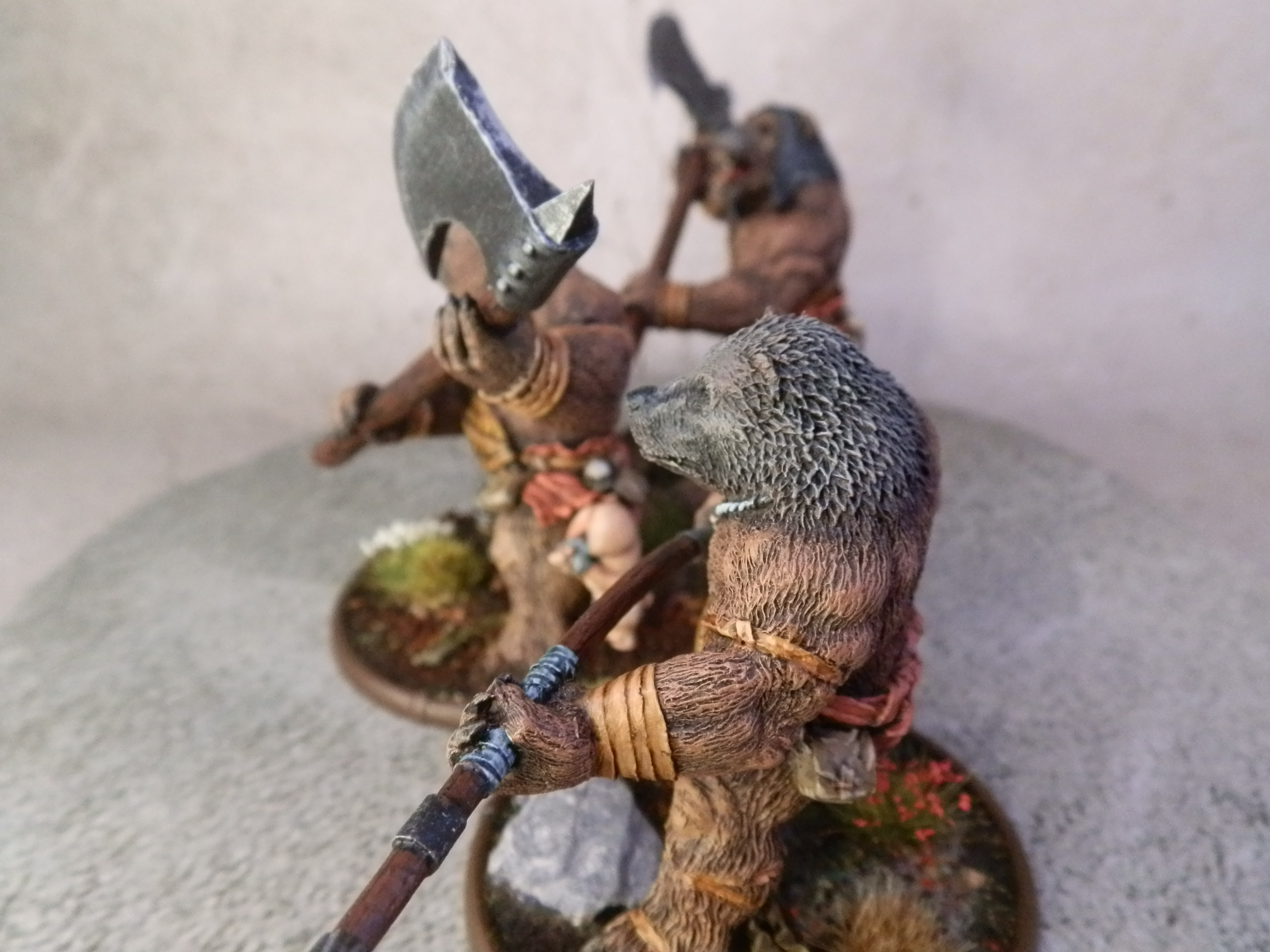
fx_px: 1027
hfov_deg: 63.4
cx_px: 635
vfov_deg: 49.7
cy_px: 476
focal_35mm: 28
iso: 400
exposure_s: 1/100
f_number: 3.1
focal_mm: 5
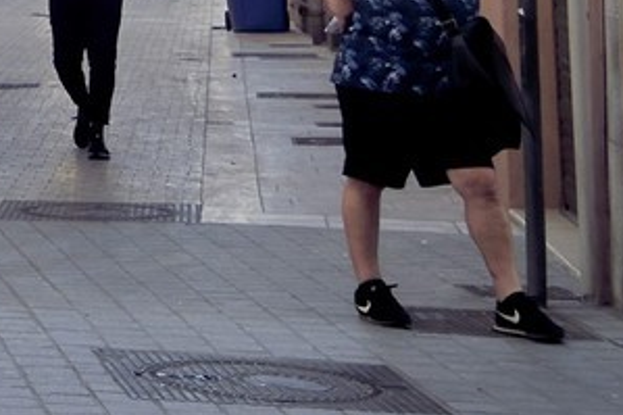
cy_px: -471
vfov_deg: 7.6
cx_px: -998
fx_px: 2957
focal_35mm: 171
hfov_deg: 10.1
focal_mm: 32
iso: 200
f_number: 13
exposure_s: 1/160
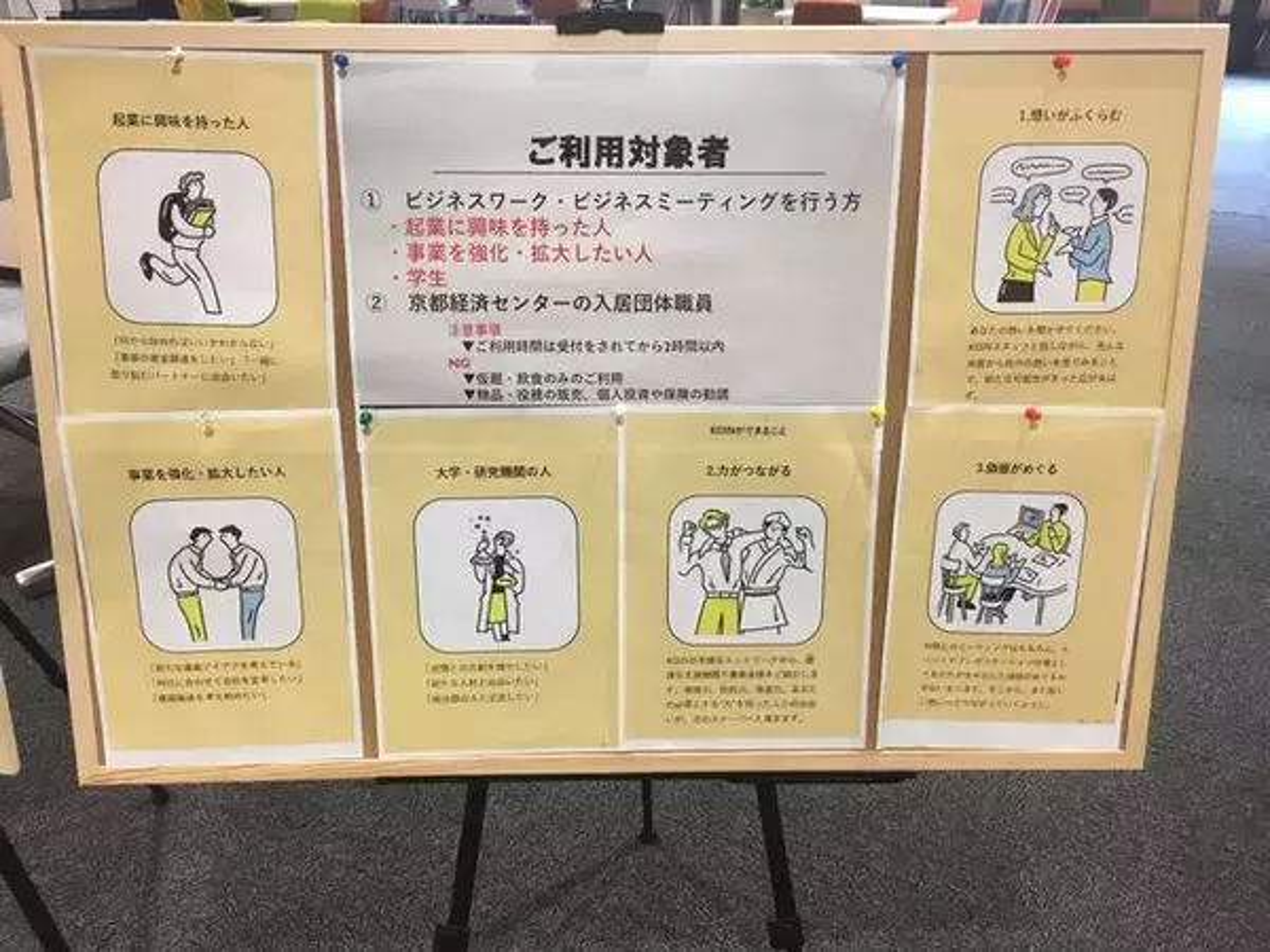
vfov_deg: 48.2
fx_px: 1064
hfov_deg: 61.7
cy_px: 476
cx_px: 635
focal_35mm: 29
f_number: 2.2
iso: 64
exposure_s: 1/30
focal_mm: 4.15
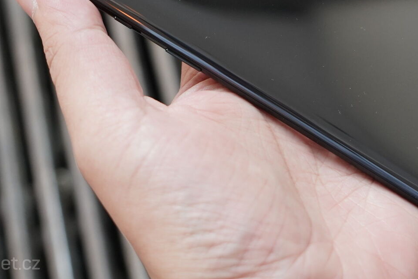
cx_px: 303
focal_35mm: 68
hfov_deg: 29.3
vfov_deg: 19.5
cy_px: 11
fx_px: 789
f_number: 4
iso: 1250
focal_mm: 34
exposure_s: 1/160
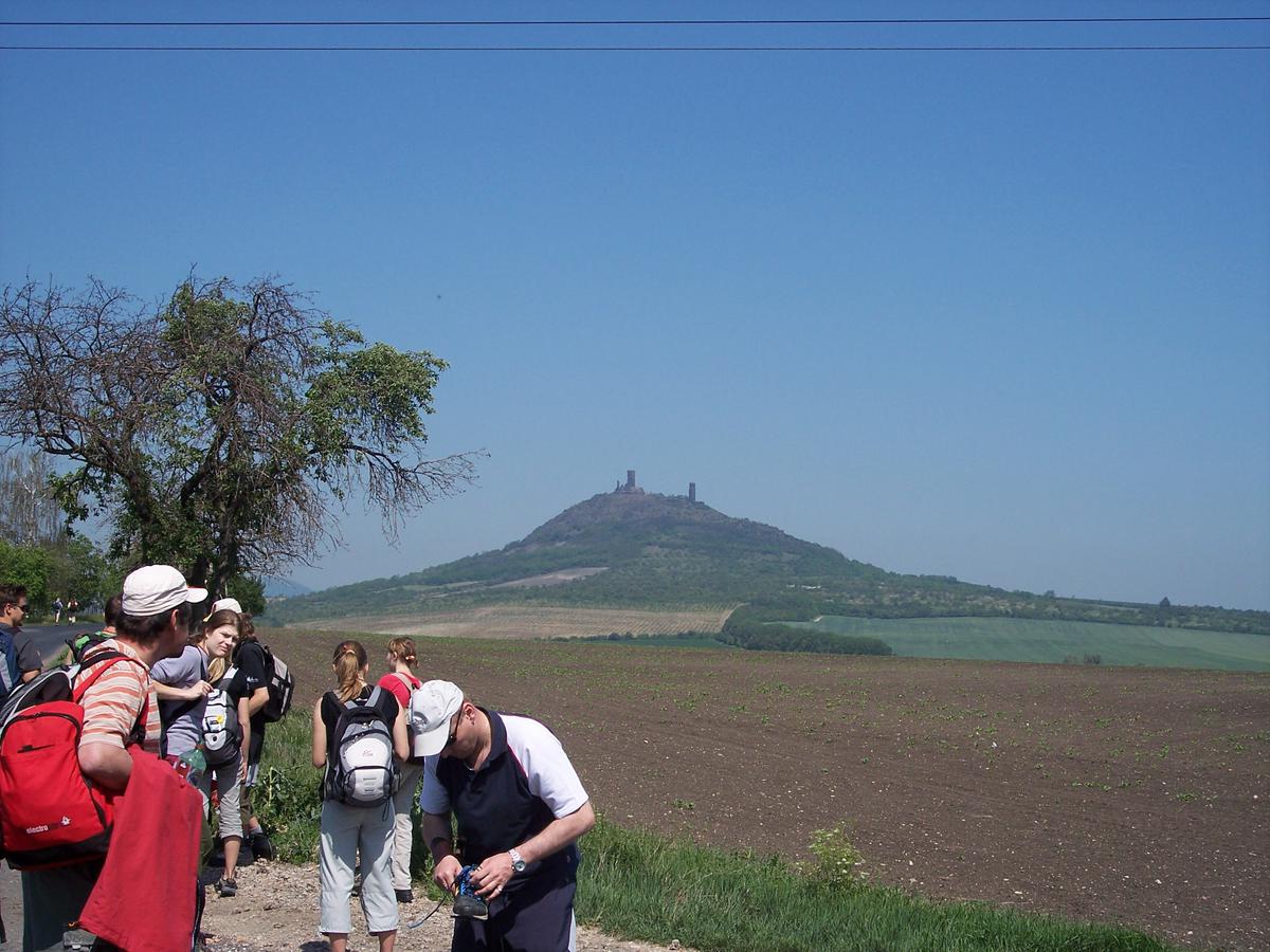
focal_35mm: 52
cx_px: 635
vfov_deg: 28.0
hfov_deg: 36.8
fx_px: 1908
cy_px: 476
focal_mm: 10.7
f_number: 4.8
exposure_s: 1/750
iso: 100
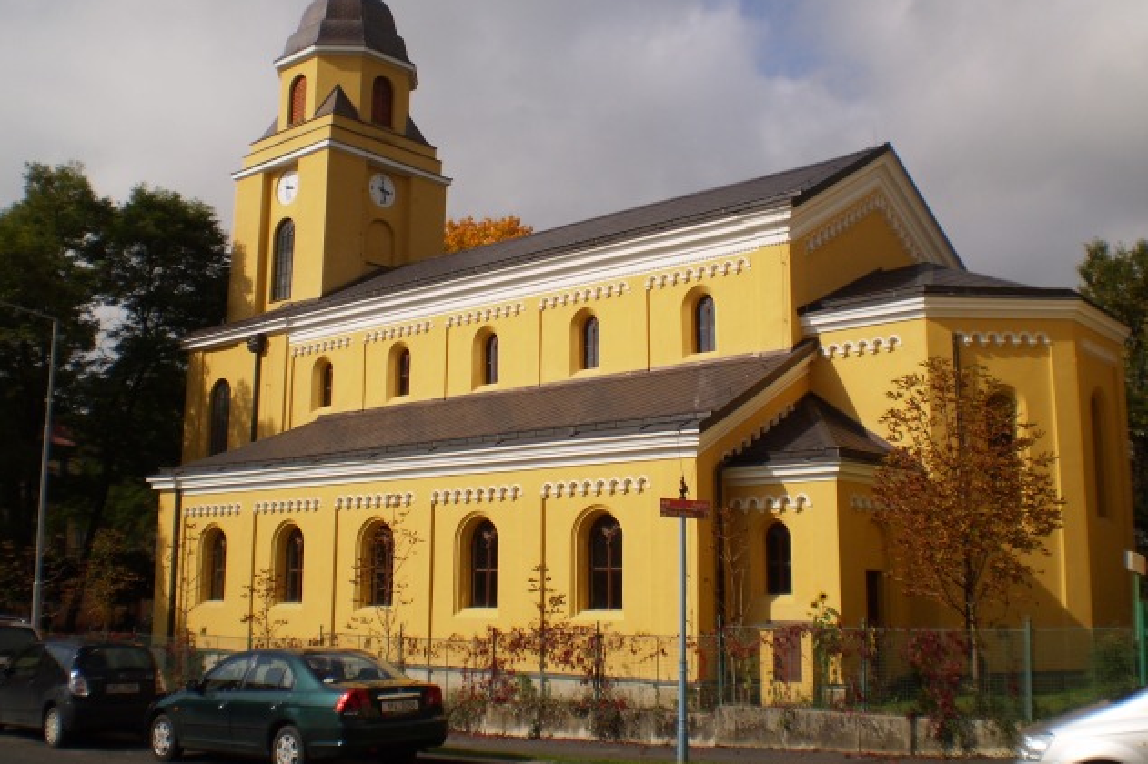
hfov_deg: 50.7
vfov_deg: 35.0
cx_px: 580
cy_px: 340
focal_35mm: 38
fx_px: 1211
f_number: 4.6
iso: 64
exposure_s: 1/1250
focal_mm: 6.3
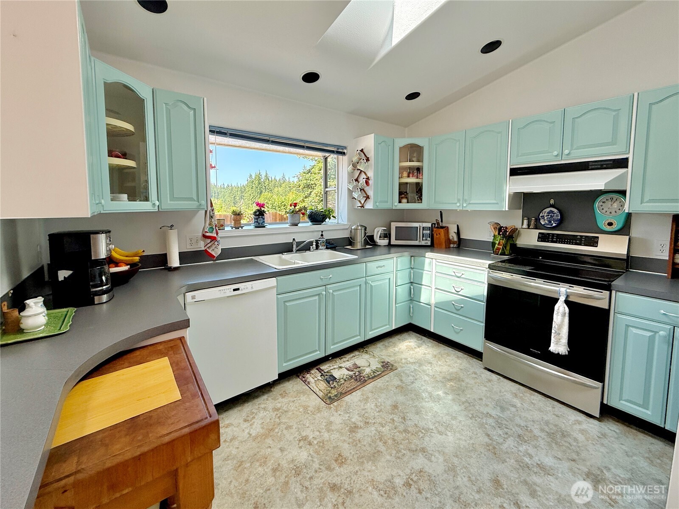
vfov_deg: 85.6
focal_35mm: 14
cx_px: 340
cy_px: 254
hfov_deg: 102.1
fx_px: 275
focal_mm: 2.22
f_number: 2.2
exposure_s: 1/203
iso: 64
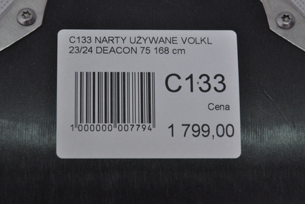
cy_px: 102
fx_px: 1334
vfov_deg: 8.7
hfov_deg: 13.0
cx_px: 152
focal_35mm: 158
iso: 3200
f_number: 8
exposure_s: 1/125
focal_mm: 105
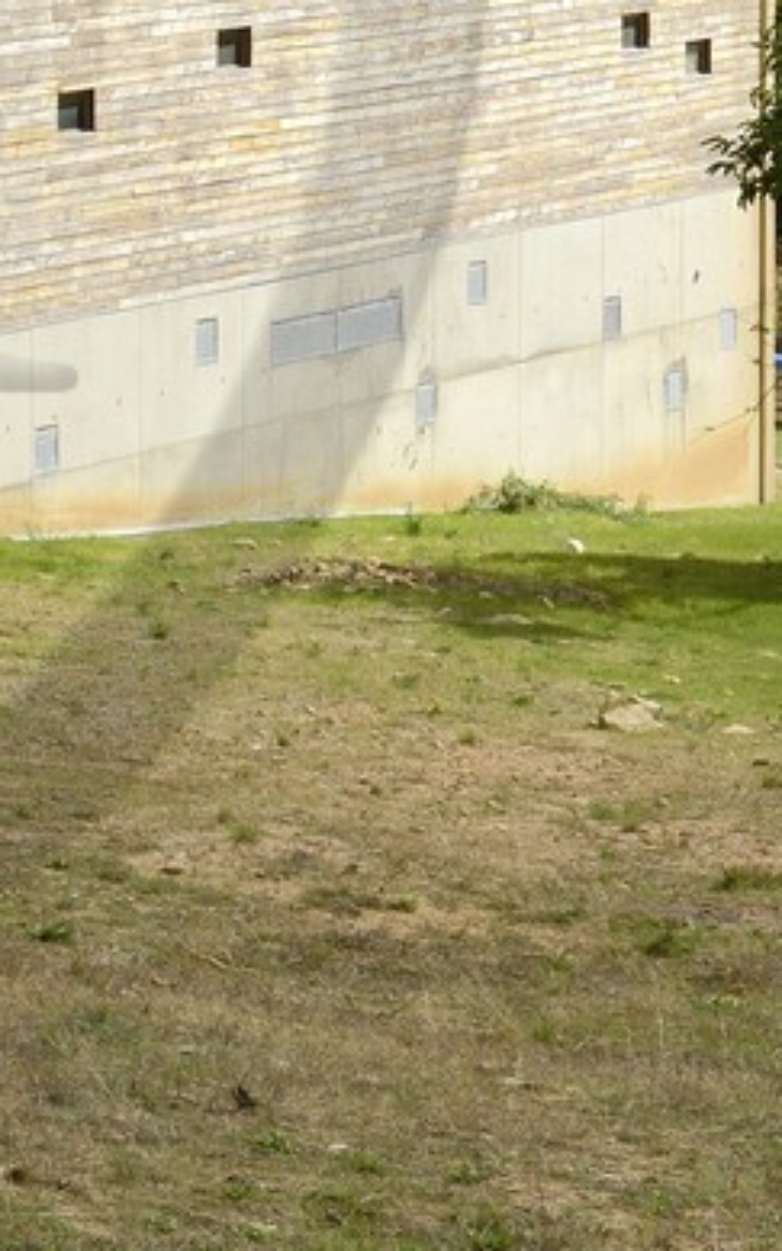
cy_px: -132
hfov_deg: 7.1
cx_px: -853
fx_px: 6004
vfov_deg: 11.7
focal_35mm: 176
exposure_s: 1/200
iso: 200
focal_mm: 42
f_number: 9
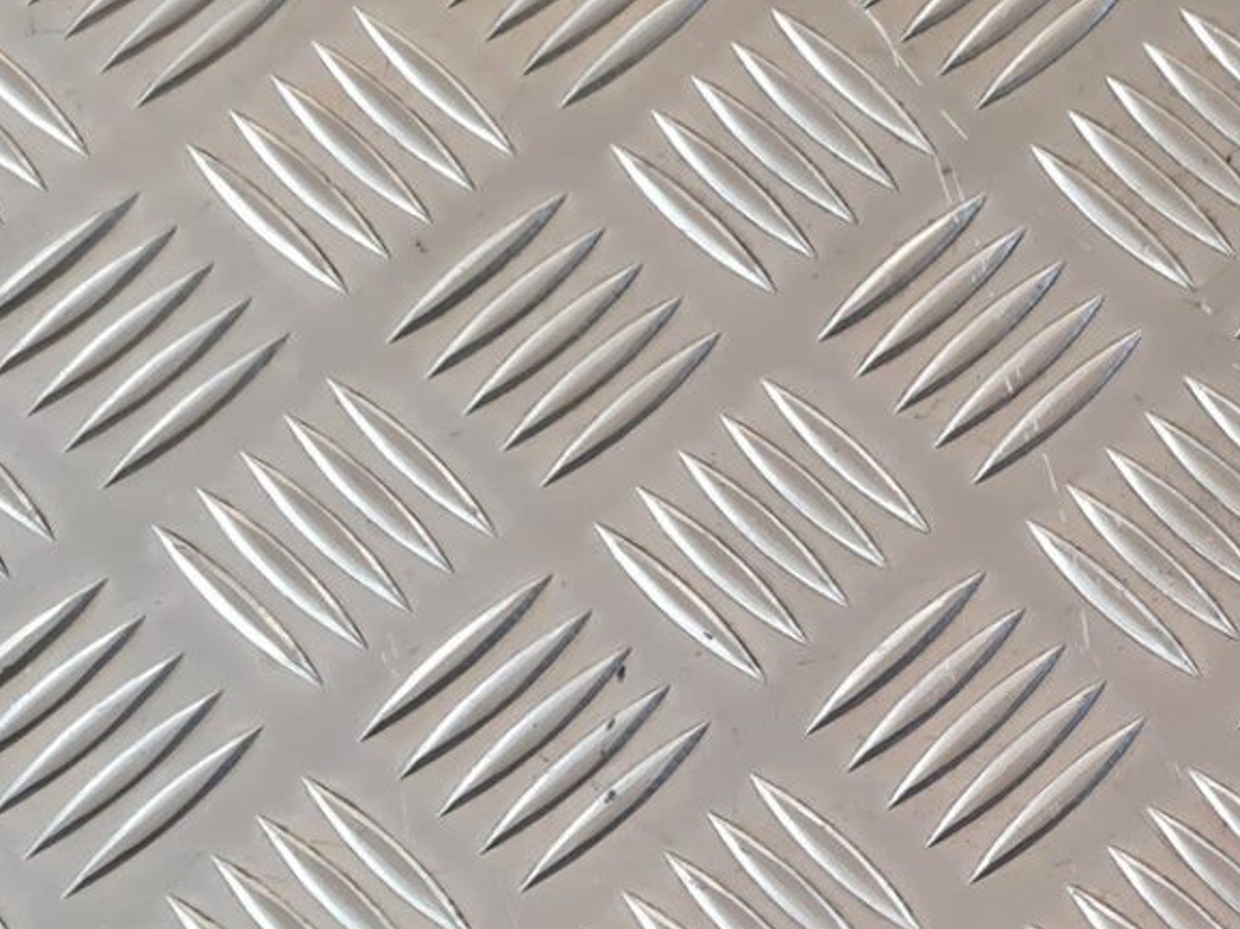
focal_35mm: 63
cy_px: 893
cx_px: 1287
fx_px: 2256
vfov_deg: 22.5
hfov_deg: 28.5
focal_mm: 5.4
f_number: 1.8
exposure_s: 1/100
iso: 250
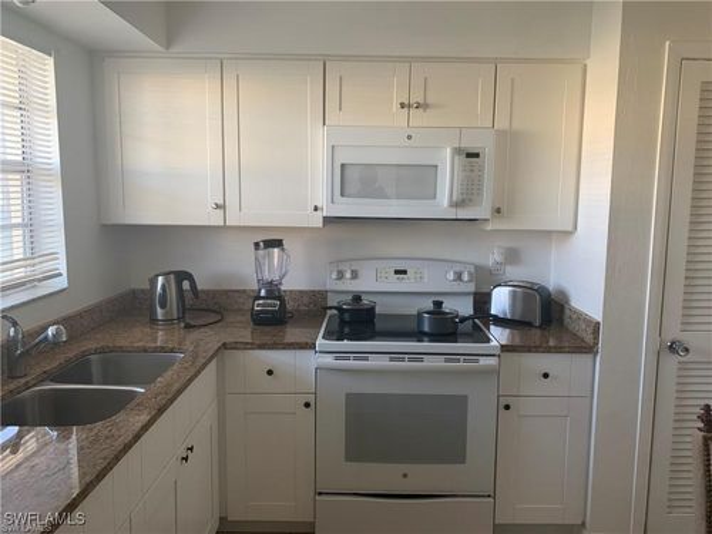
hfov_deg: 67.3
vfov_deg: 53.1
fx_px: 535
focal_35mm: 26
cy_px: 267
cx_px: 356
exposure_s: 1/60
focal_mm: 4.25
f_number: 1.8
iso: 125
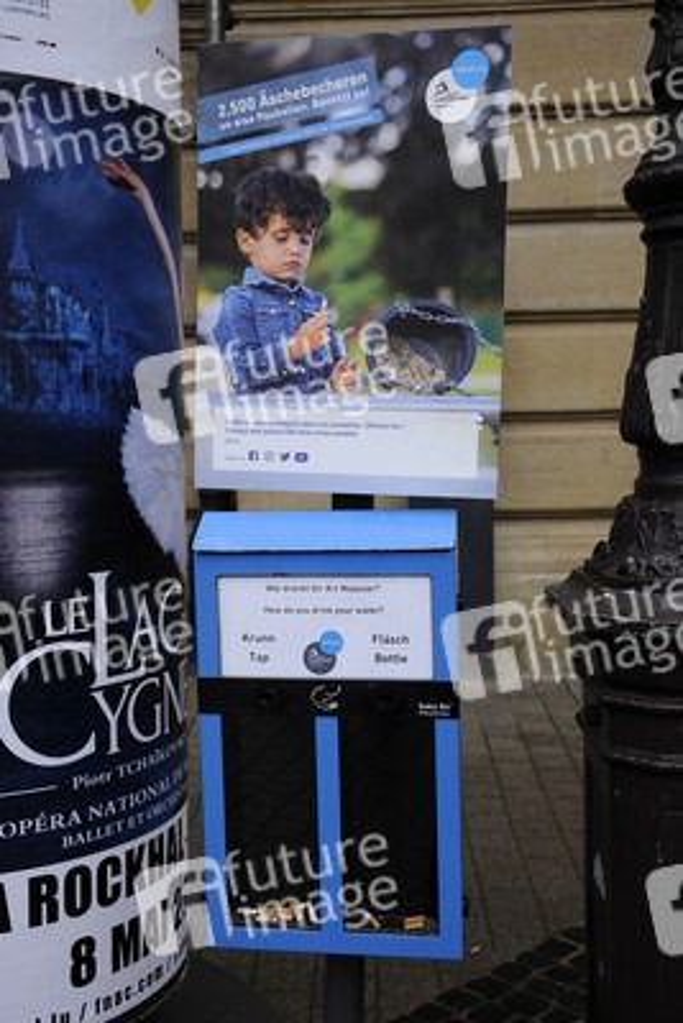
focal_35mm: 40
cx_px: 342
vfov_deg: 48.4
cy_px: 512
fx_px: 1137
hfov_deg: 33.4
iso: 500
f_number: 5.6
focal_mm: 40
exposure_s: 1/125
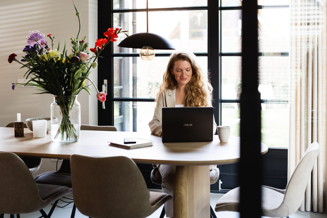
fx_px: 454
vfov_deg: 27.0
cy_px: 109
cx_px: 164
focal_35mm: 50
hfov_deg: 39.6
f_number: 2.5
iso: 320
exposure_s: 1/125
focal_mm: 50
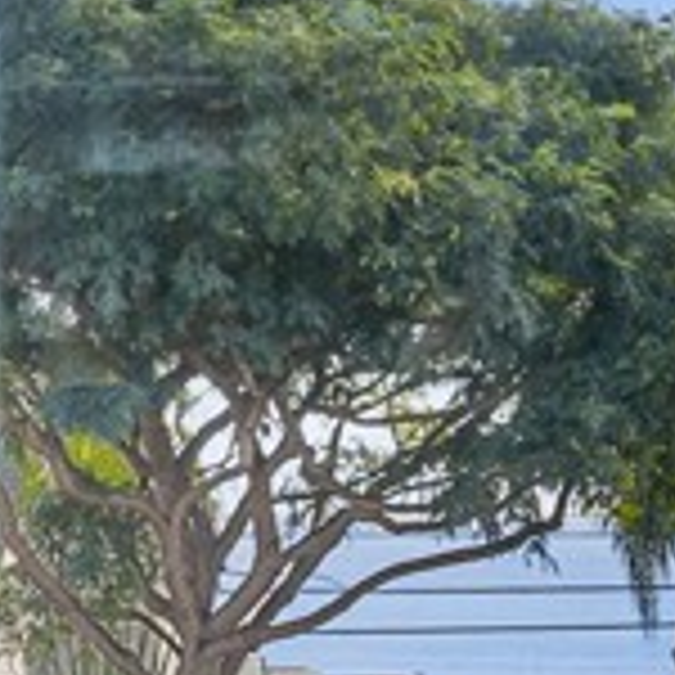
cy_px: 412
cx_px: 544
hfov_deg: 4.6
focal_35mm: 380
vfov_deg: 4.6
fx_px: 8383
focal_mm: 105
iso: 800
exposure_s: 1/40
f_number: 18
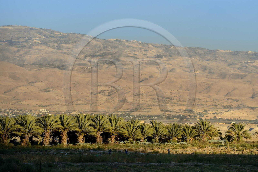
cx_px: 129
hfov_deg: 11.4
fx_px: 1290
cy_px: 86
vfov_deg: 7.6
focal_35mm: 180
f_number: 5.6
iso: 400
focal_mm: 180
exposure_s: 1/1600
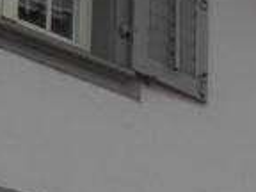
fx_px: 2108
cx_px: 548
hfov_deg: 6.7
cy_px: 468
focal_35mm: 285
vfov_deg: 5.1
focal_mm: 10.2
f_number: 4.1
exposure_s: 1/125
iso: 80
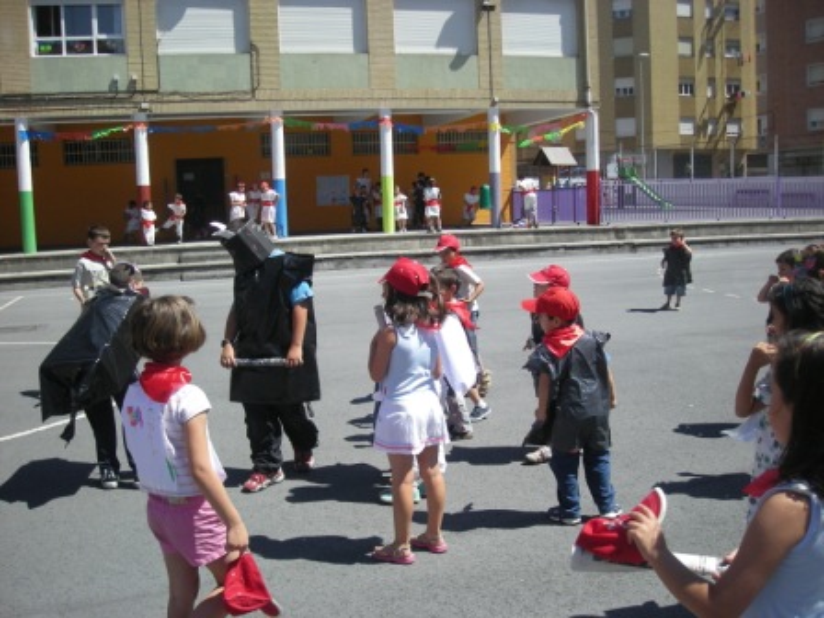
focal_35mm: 35
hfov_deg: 52.6
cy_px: 309
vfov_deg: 40.7
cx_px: 412
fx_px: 833
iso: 50
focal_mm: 5.7
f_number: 5.7
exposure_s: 1/182
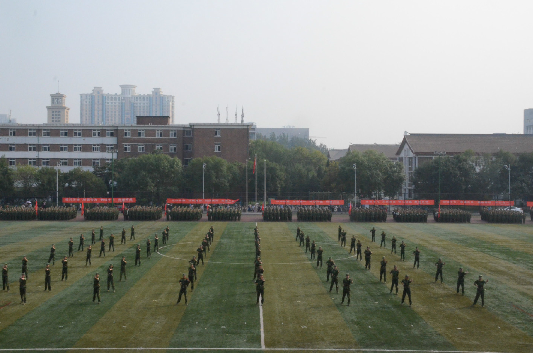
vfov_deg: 29.3
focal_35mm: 46
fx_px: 673
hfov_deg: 43.2
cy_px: 158
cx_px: 253
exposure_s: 1/1250
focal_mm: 27
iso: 3200
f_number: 18
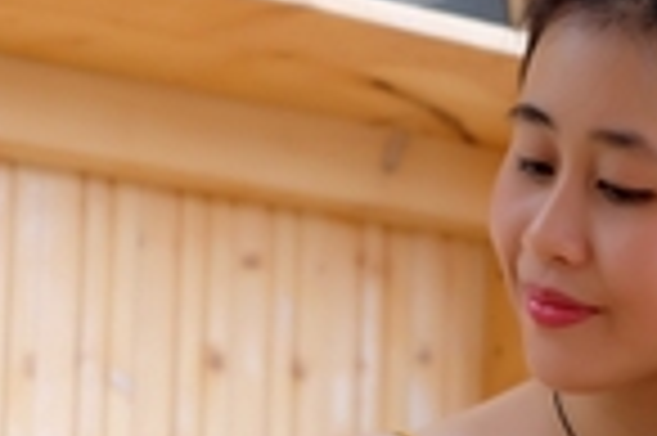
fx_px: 3172
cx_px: 274
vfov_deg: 7.8
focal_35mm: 174
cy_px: 575
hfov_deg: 11.8
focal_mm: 35
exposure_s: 1/125
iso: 200
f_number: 2.8
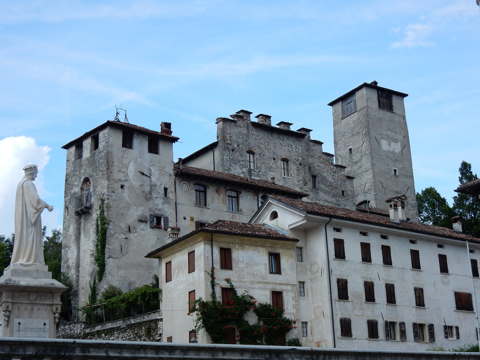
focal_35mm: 60
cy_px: 180
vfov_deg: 24.4
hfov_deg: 32.2
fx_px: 832
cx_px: 240
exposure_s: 1/640
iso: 125
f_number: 4.5
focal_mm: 10.7
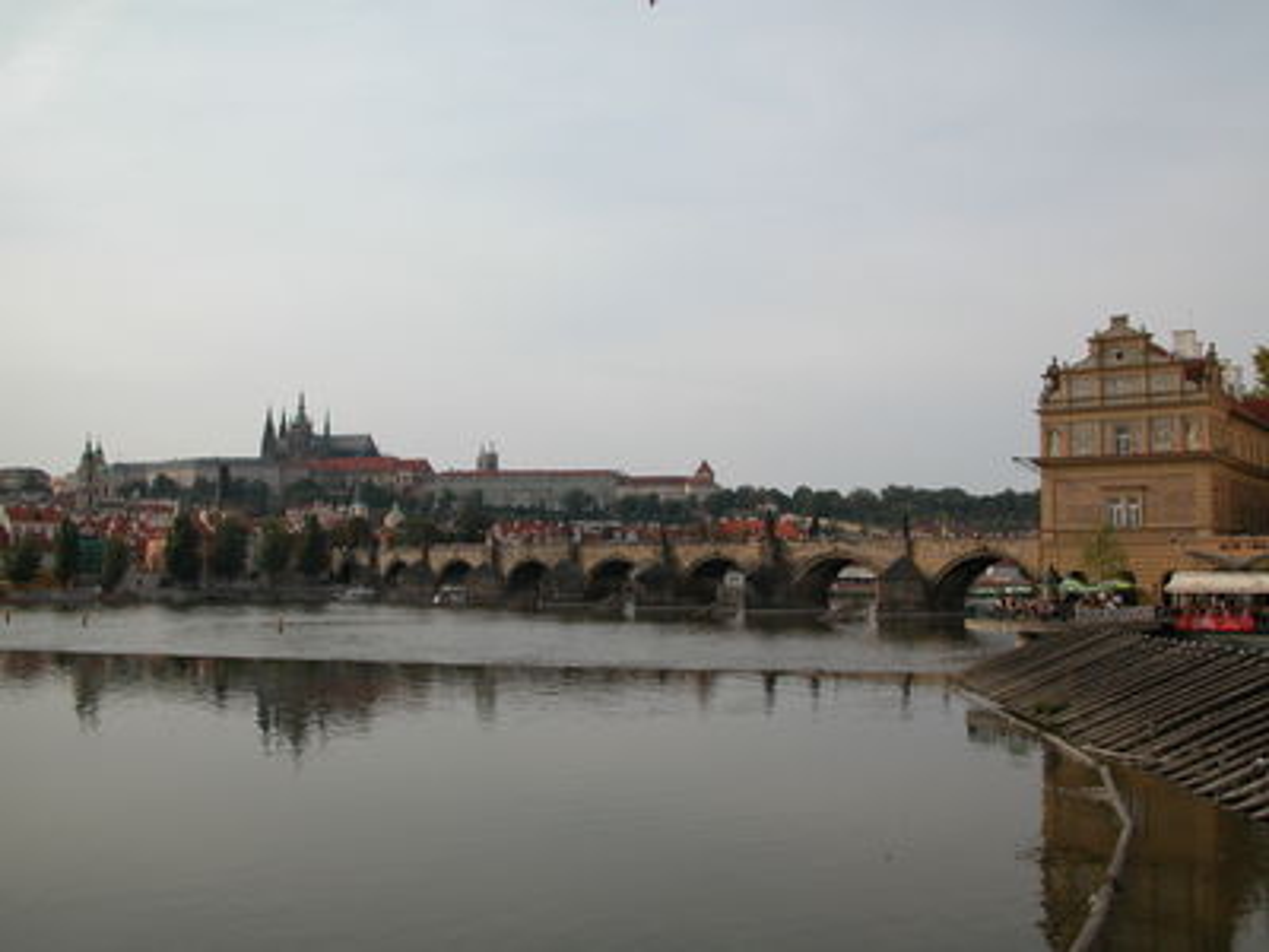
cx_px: 634
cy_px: 476
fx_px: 1283
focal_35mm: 35
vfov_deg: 40.7
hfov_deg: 52.6
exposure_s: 1/362
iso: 100
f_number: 7.1
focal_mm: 8.9
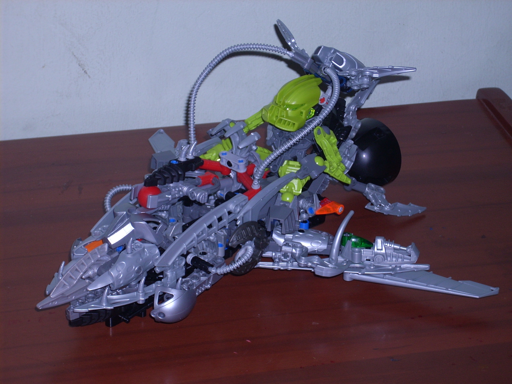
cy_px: 192
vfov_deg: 13.1
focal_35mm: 113
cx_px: 256
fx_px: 1671
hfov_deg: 17.4
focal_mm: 18.6
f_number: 5.2
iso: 64
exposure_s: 1/60
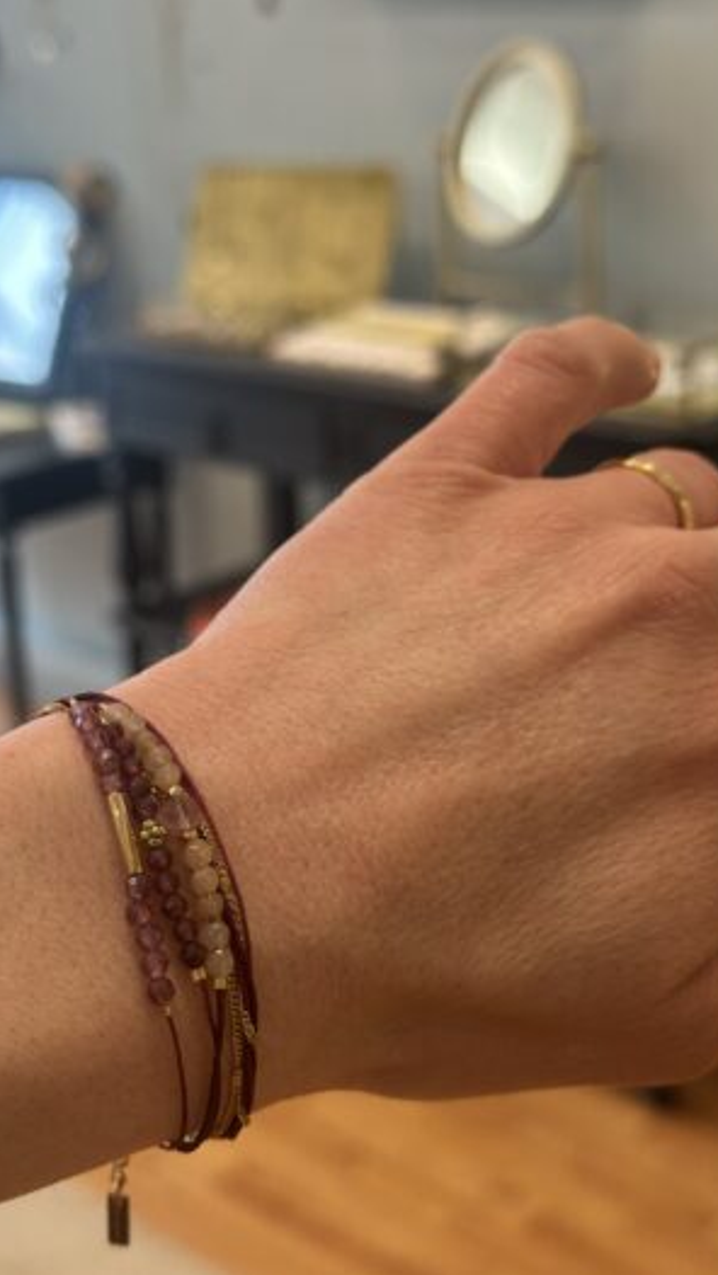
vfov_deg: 39.2
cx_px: 306
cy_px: 636
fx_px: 1793
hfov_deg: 22.6
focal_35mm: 53
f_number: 1.78
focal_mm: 6.86
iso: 80
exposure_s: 1/50
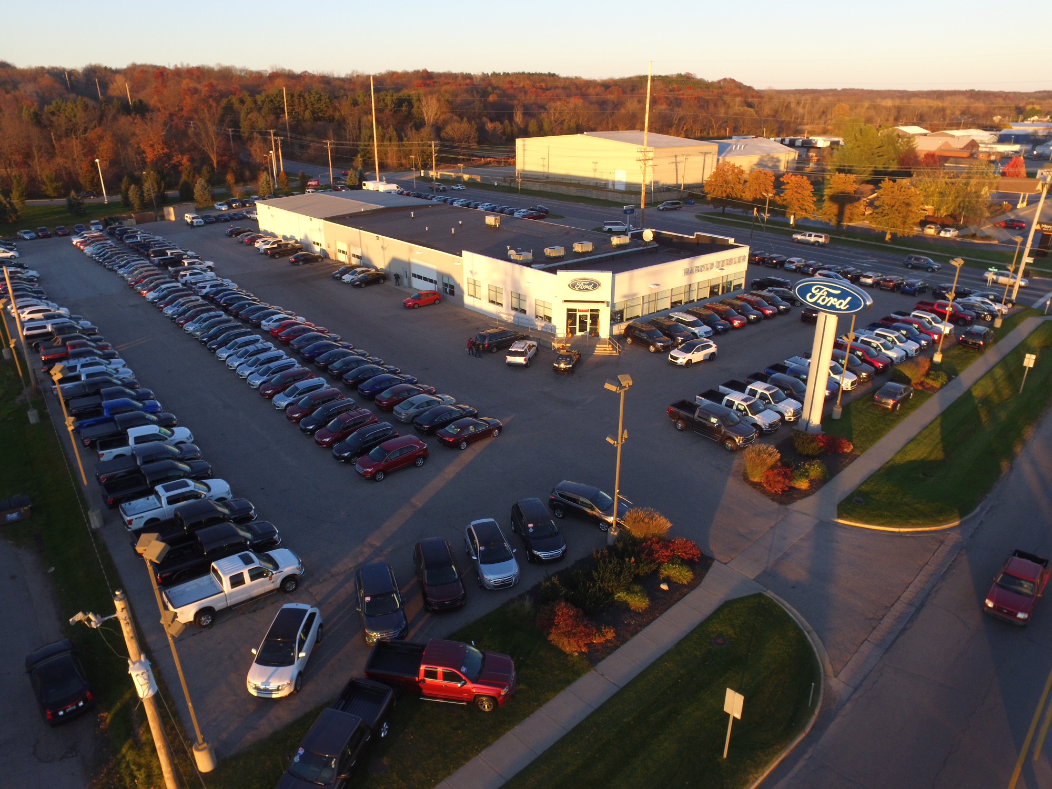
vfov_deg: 66.0
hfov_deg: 81.7
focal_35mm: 20
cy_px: 394
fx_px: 608
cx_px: 526
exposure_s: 1/196
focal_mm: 3.61
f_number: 2.8
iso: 100
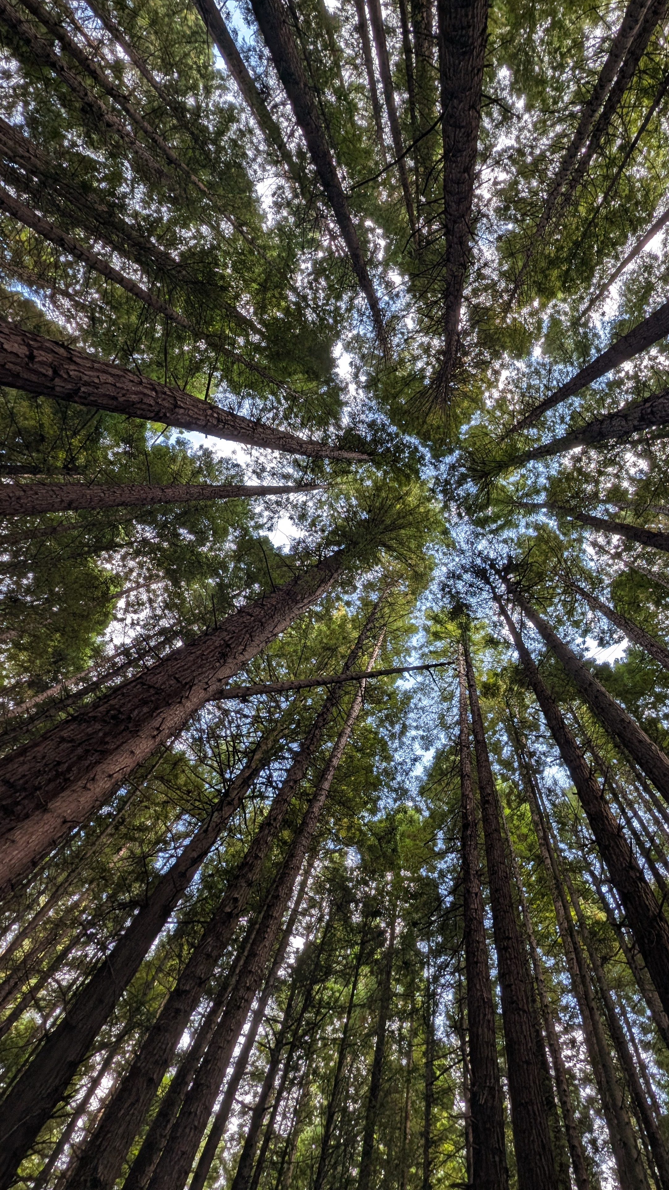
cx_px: 439
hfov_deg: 68.8
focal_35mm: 15
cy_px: 568
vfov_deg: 102.9
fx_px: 473
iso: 46
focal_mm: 1.95
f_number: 2.2
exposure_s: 1/221
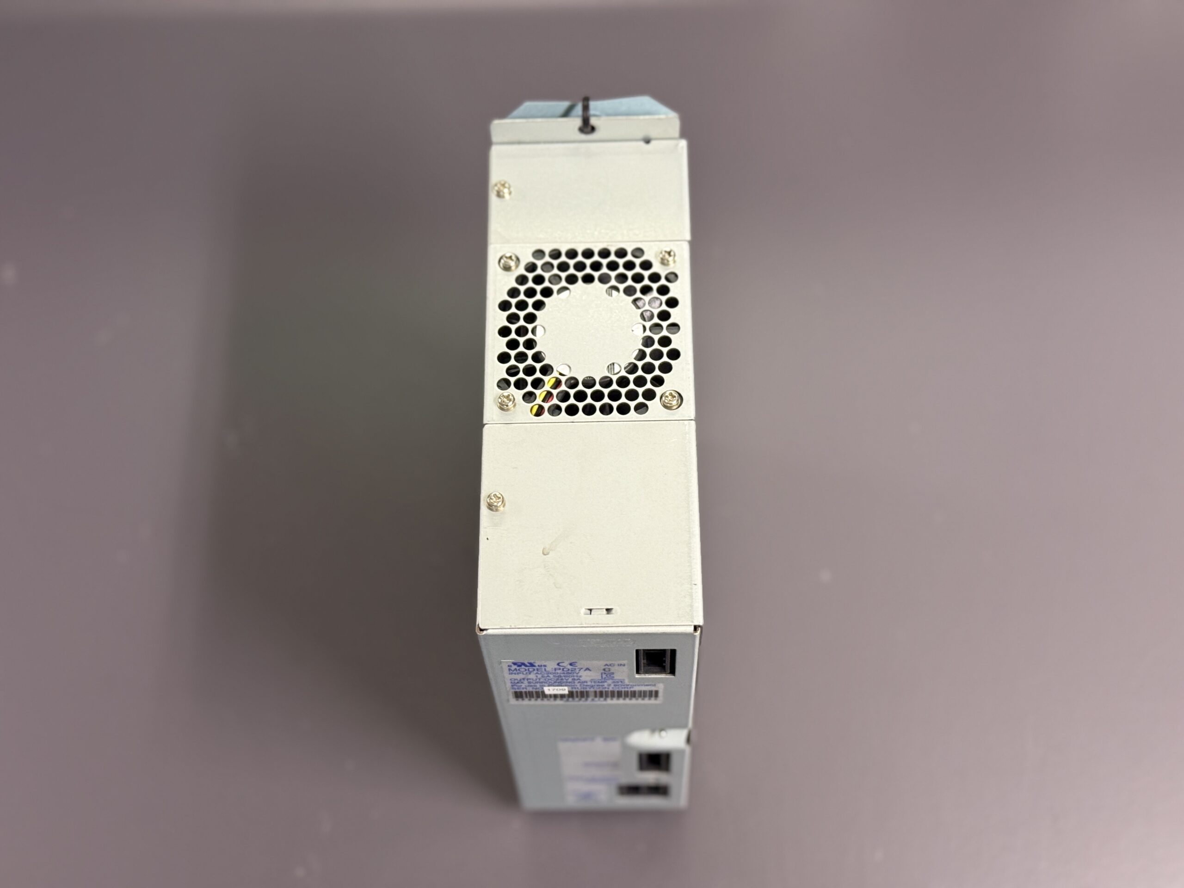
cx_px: 592
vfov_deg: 30.3
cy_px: 444
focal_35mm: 48
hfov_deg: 39.7
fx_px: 1642
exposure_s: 1/33
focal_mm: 6.76
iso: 200
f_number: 1.78
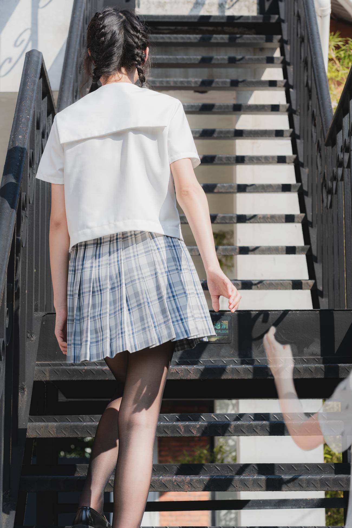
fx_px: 1495
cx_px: 176
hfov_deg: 13.4
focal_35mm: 102
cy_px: 264
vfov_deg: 20.0
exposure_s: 1/125
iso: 100
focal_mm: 102
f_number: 8
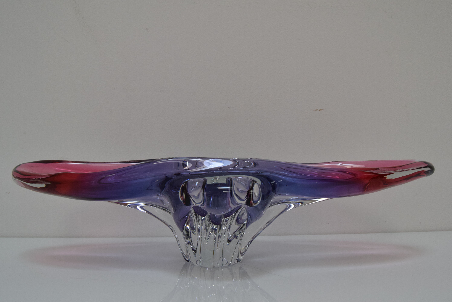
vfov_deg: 40.0
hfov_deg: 57.2
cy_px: 151
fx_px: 415
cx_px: 226
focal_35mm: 33
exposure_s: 1/320
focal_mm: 22
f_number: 9
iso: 1600
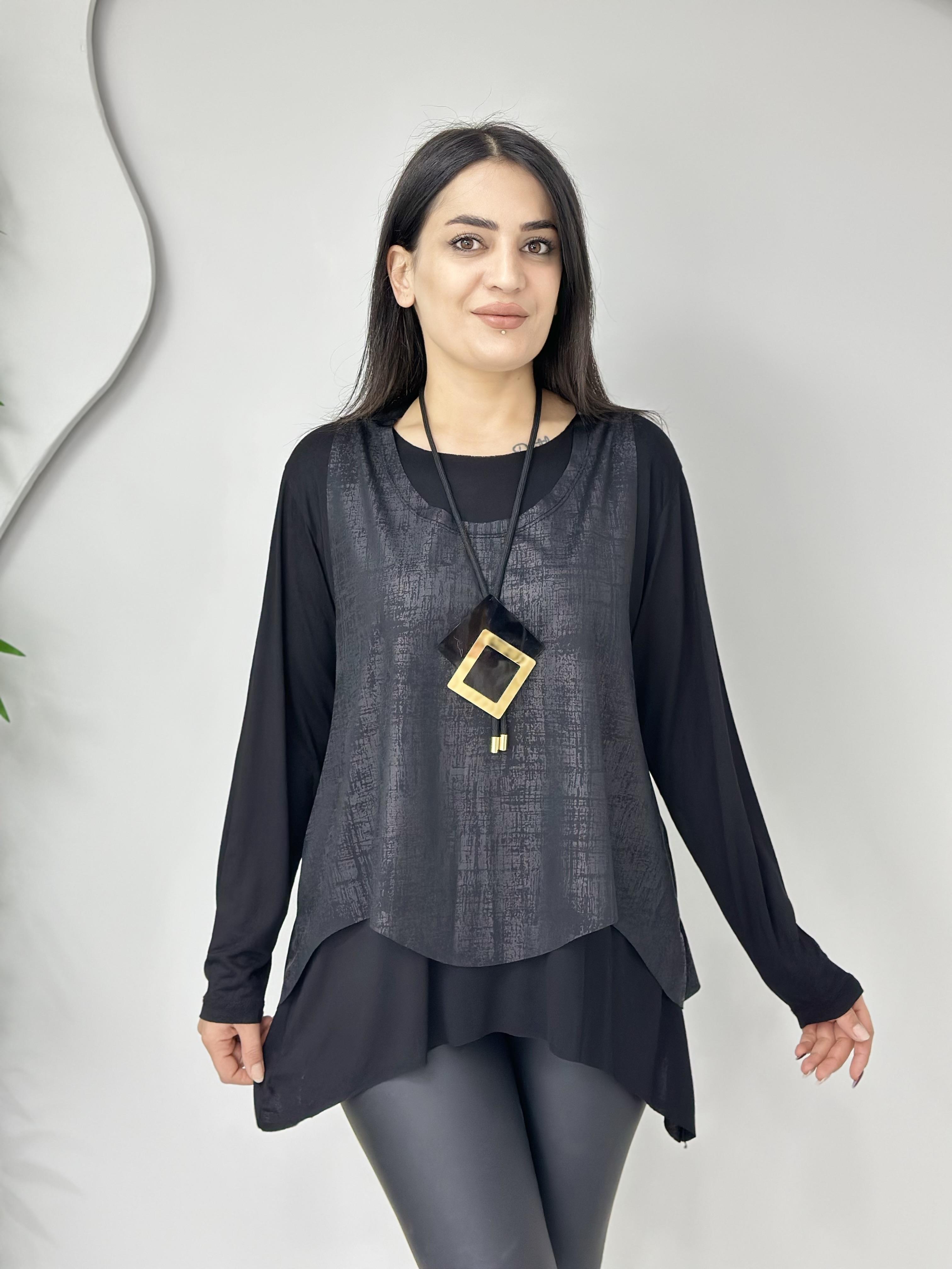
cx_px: 476
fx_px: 1760
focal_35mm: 48
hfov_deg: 30.3
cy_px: 634
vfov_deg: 39.7
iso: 160
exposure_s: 1/100
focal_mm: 6.86
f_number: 1.78
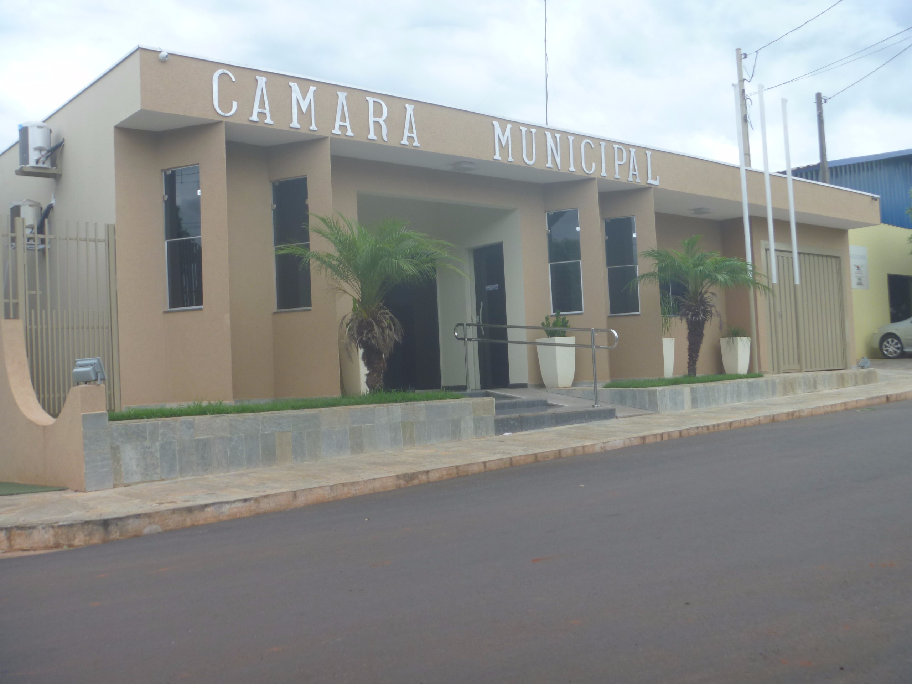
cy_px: 342
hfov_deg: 52.6
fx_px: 922
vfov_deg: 40.7
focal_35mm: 35
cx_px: 456
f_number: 3.5
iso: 80
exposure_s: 1/250
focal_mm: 6.3
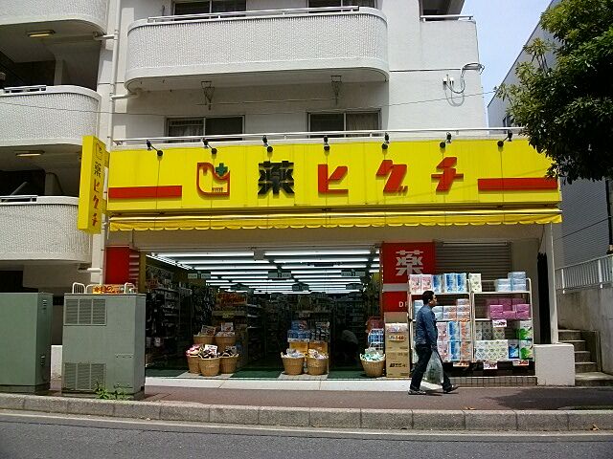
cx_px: 306
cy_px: 230
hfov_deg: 56.8
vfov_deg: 44.2
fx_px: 567
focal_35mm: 32
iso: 80
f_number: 5.5
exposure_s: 1/321
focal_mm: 5.7
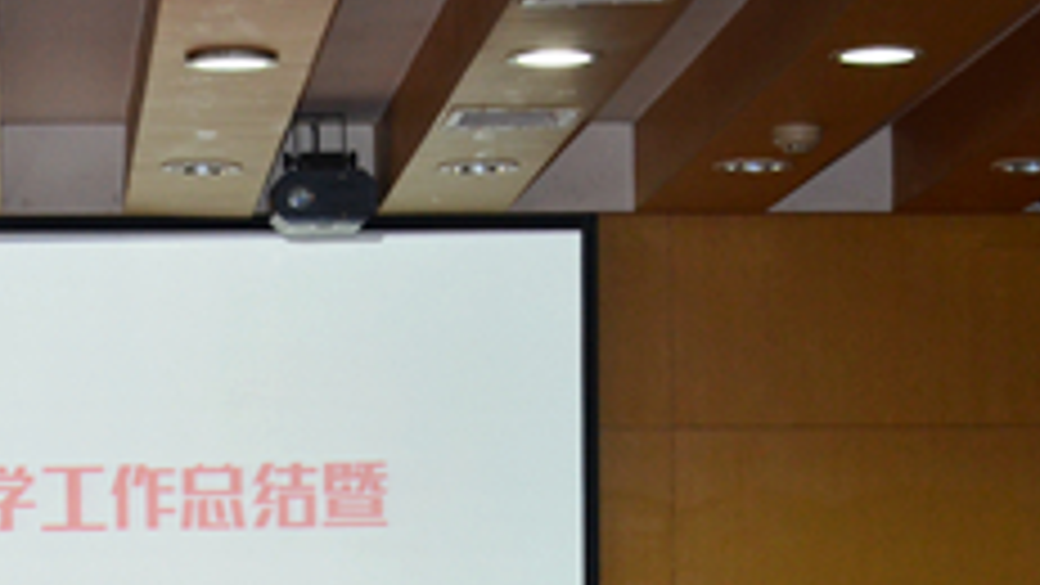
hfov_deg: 14.4
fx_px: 4057
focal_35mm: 147
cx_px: 36
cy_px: 652
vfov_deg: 8.2
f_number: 4.8
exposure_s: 1/60
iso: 800
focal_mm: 45
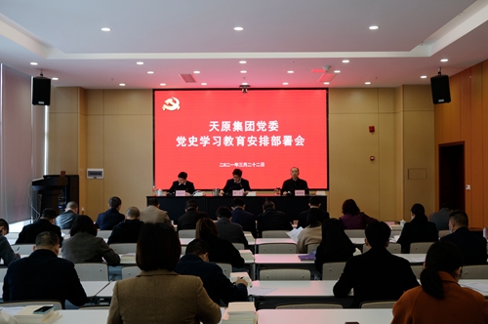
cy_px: 162
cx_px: 244
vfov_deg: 33.3
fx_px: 542
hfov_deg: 48.5
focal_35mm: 40
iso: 320
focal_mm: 26.5
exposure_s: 1/60
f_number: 4
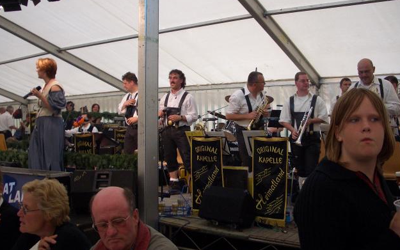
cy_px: 114
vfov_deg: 33.6
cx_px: 202
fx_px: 414
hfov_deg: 51.5
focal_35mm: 38
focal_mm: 5.8
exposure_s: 1/125
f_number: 2.6
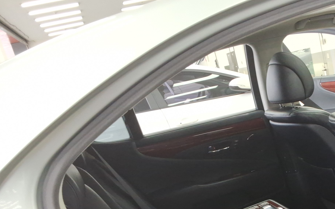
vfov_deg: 23.6
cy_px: 196
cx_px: 277
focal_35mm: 53
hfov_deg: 36.6
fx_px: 484
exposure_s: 1/60
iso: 54
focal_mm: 2.91
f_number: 1.9
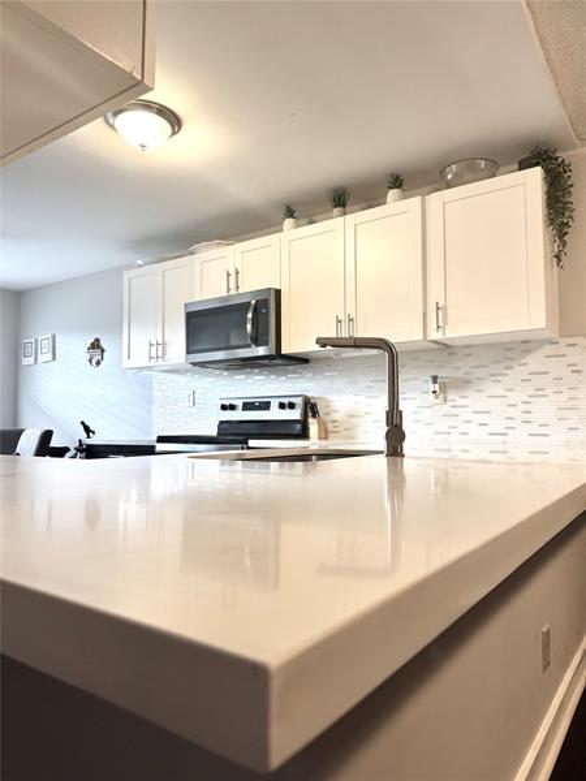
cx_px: 293
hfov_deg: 56.8
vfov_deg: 71.6
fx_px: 542
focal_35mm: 24
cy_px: 390
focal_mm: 6.76
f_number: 1.78
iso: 200
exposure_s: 1/60
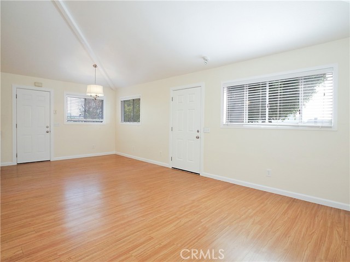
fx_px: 182
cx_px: 175
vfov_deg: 71.6
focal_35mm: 18
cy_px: 131
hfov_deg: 87.8
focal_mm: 9
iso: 2500
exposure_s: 1/250
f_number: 8
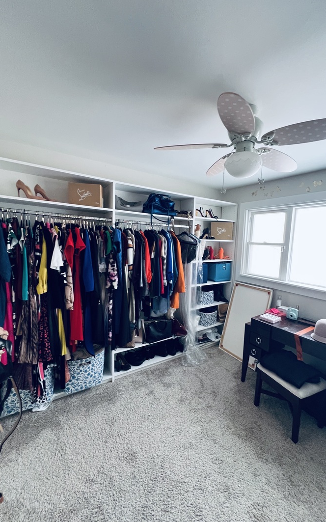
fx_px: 199
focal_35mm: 14
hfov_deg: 78.3
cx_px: 182
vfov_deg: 105.3
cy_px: 265
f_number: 1.8
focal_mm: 1.57
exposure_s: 1/99
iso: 250
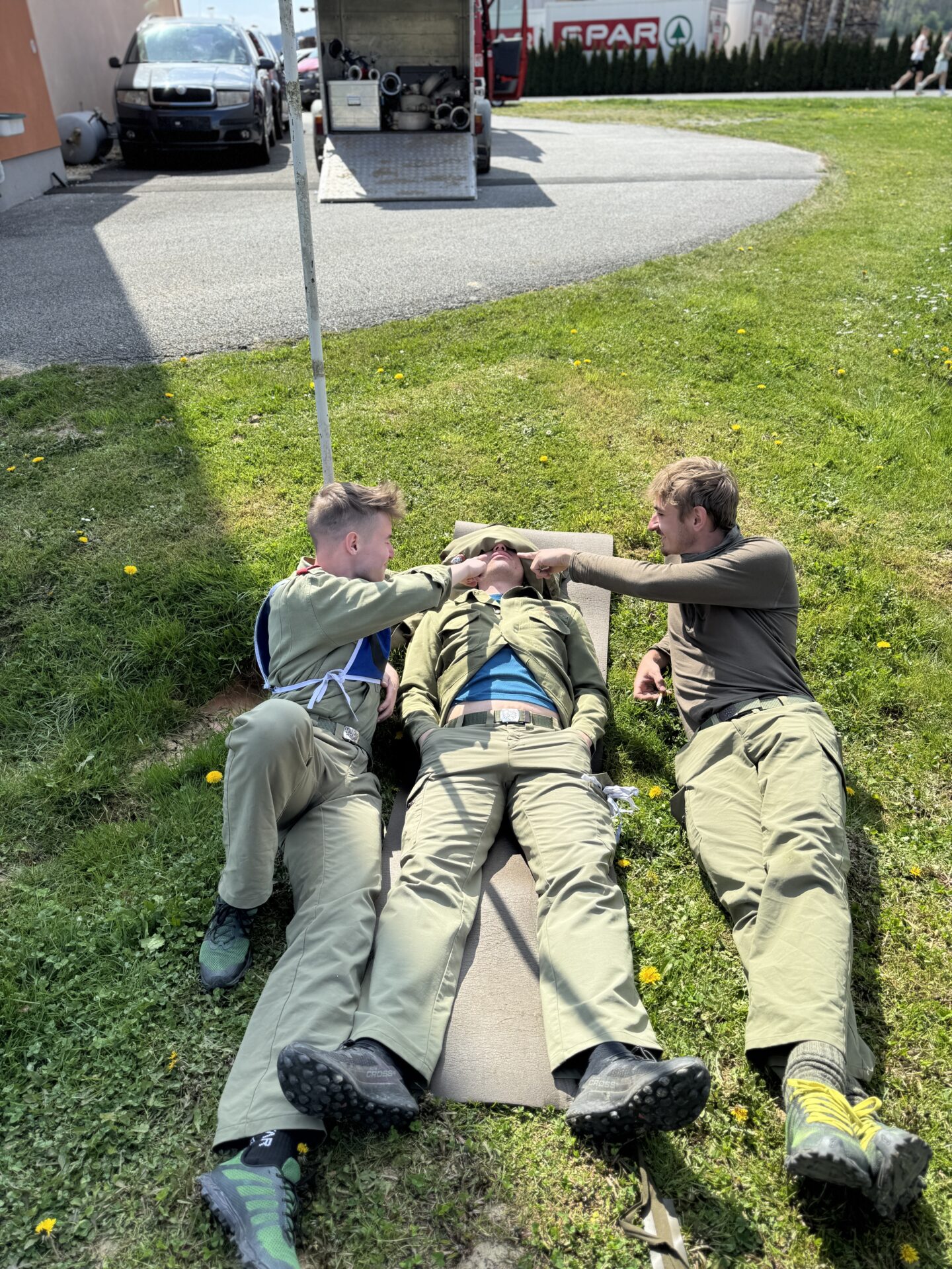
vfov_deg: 71.6
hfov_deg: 56.8
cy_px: 634
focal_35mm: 24
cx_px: 476
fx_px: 880
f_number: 1.78
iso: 80
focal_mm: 6.76
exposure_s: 1/2604
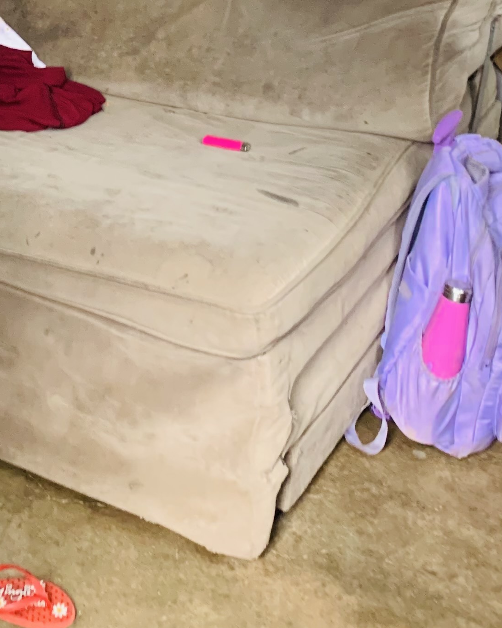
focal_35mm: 75
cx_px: 32
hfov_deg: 20.0
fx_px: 1393
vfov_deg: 24.1
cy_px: -23
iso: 320
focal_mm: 4.25
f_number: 1.8
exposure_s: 1/40
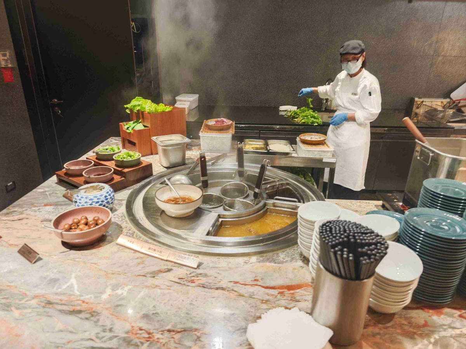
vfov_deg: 58.9
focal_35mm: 23
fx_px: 310
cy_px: 174
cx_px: 233
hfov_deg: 73.9
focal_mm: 8.72
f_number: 1.63
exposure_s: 1/24
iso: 640
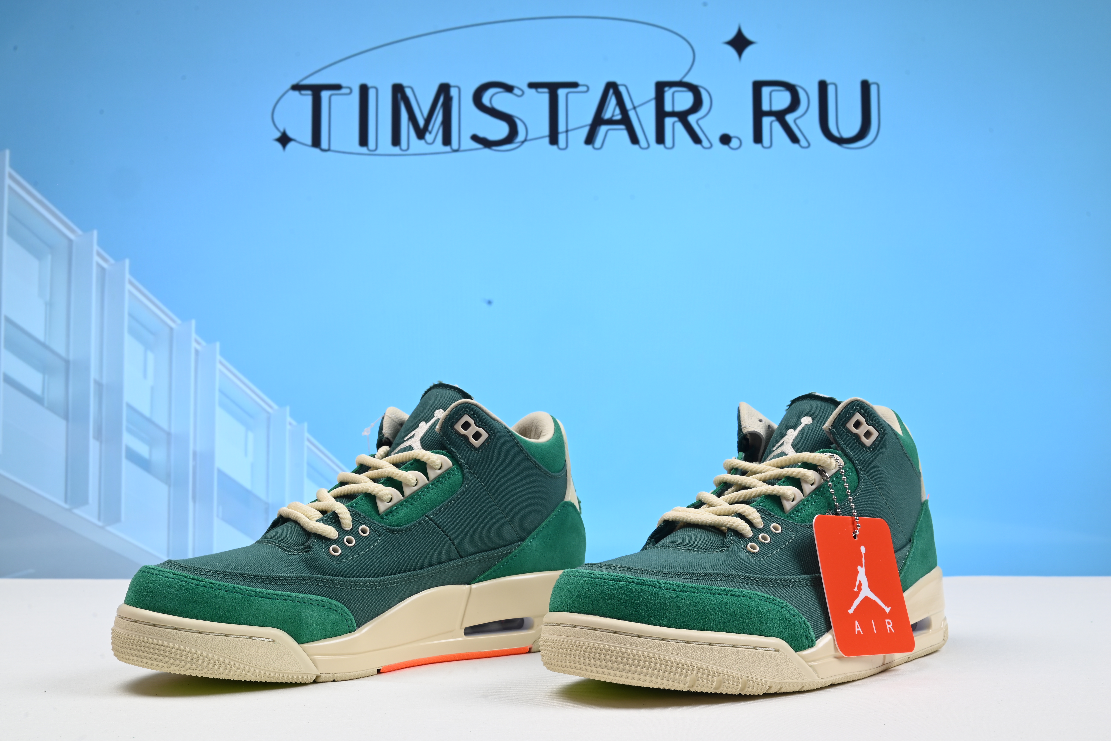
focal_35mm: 40
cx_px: 556
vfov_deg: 33.4
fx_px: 1235
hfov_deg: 48.4
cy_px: 370
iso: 100
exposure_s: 1/2.5
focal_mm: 40
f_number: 16
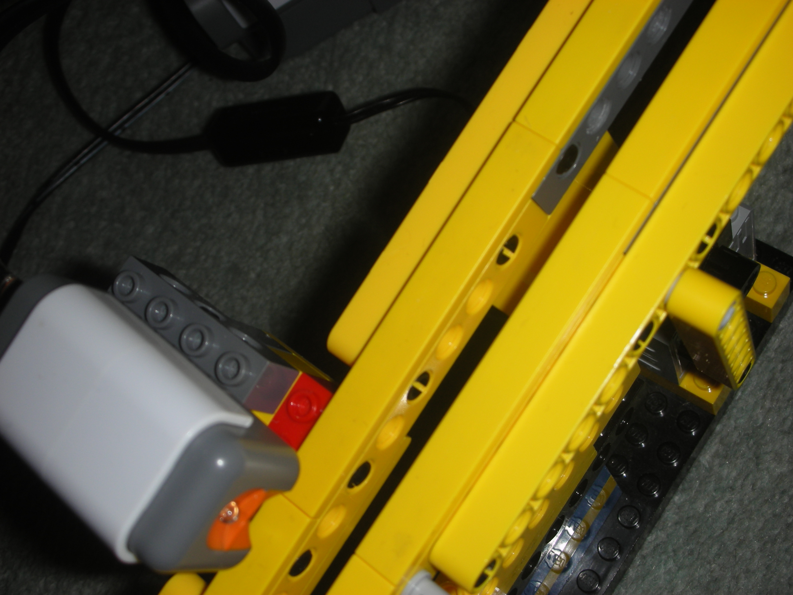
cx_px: 396
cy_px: 298
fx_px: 1214
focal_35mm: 53
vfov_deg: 27.5
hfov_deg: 36.2
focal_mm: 8.8
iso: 50
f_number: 10.5
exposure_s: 1/60.1
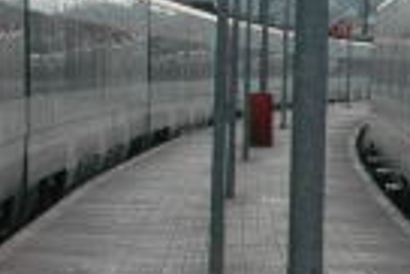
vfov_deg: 5.9
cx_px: 1124
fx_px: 2645
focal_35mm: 232
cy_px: 105
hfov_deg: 7.9
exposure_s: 1/200
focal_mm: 28
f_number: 11
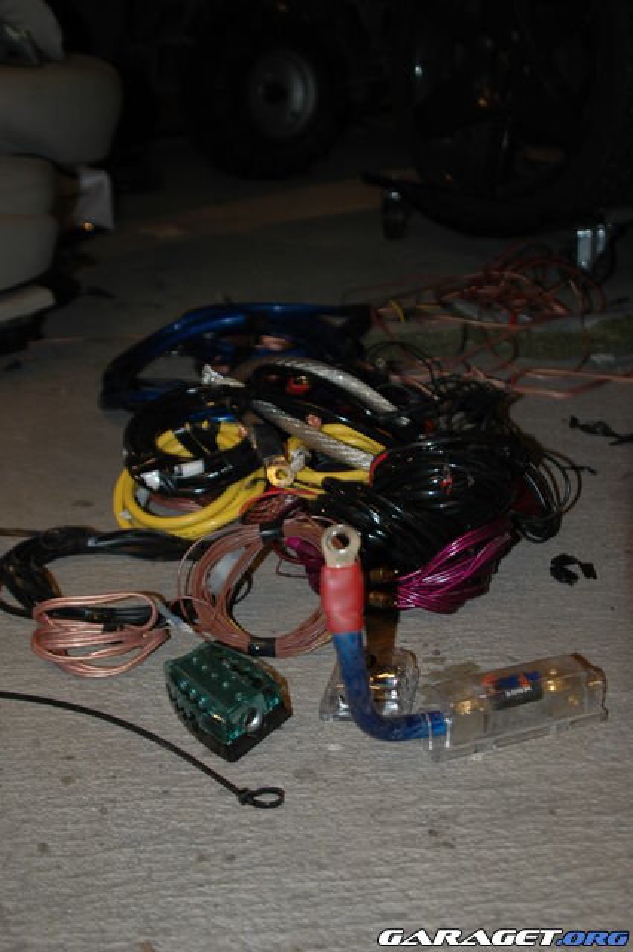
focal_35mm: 42
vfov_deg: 46.4
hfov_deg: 31.9
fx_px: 1109
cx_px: 316
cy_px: 476
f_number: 3.5
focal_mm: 28
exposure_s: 1/60
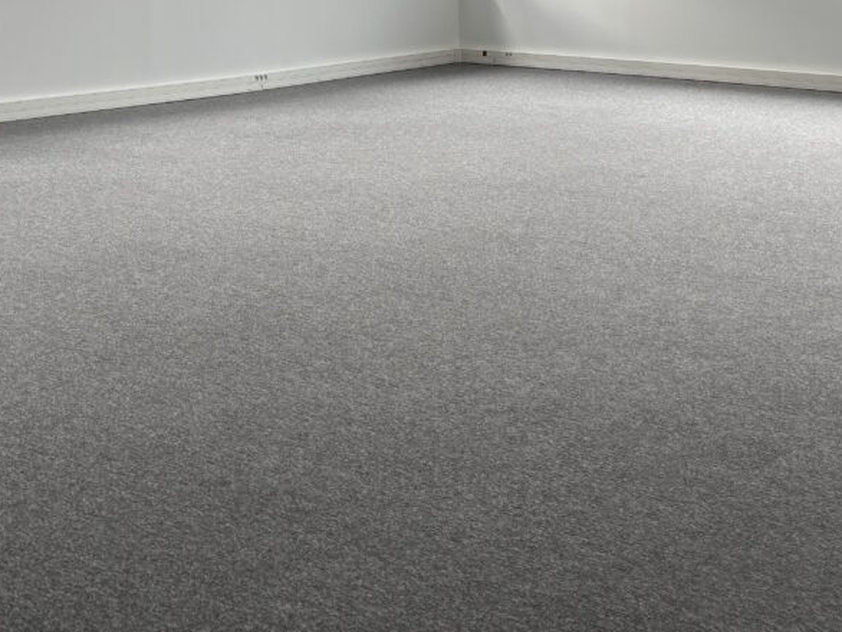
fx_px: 1436
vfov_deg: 23.2
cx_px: 615
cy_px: -78
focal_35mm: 59
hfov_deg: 32.2
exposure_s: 1/121
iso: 80
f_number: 1.6
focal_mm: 5.96
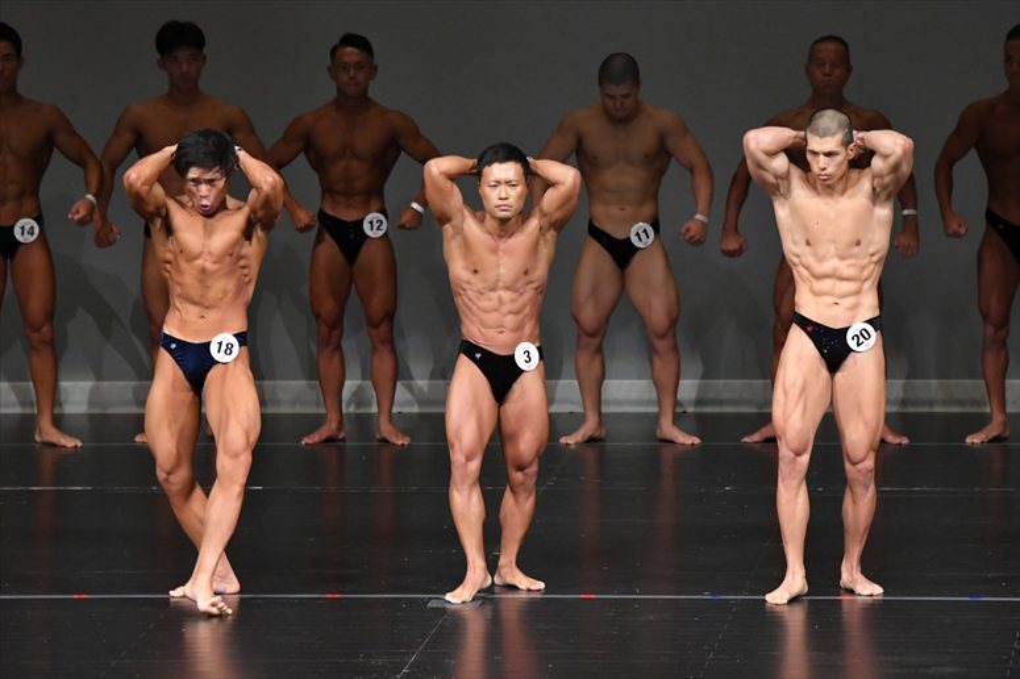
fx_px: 8071
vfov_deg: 4.8
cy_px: 340
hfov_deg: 7.2
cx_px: 510
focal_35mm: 285
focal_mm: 190
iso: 4000
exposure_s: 1/400
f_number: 5.6
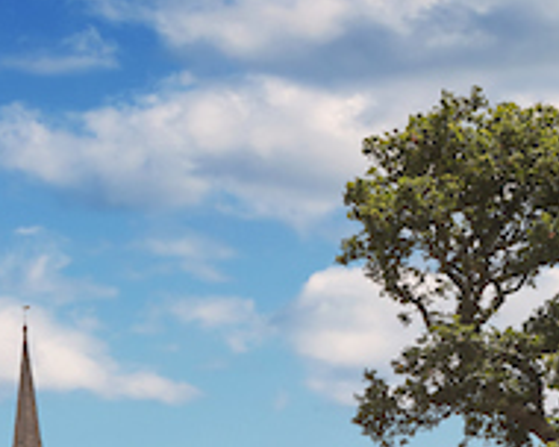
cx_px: 485
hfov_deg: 2.5
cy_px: 398
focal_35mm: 777
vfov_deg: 2.0
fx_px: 12855
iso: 100
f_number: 7.1
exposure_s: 1/640
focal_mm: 175
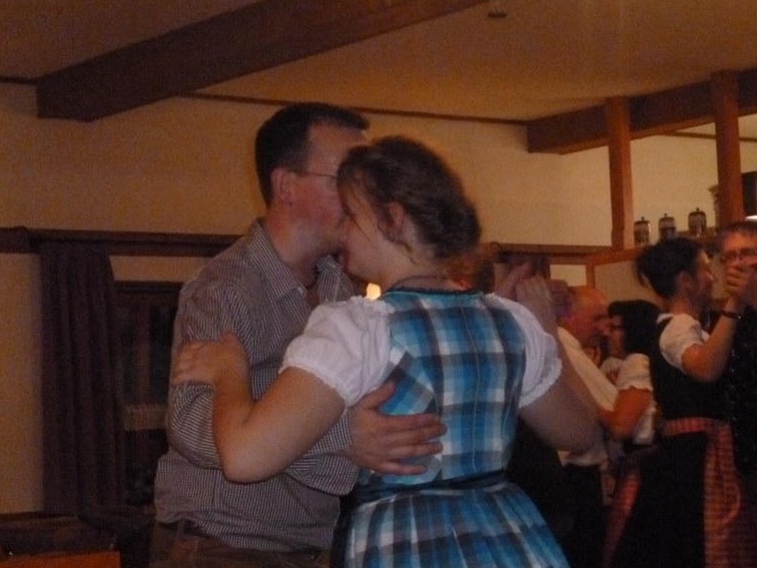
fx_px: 1991
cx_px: 487
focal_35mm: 91
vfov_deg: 16.2
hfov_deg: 21.5
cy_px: 344
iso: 1000
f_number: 4.5
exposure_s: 1/60
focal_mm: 12.3
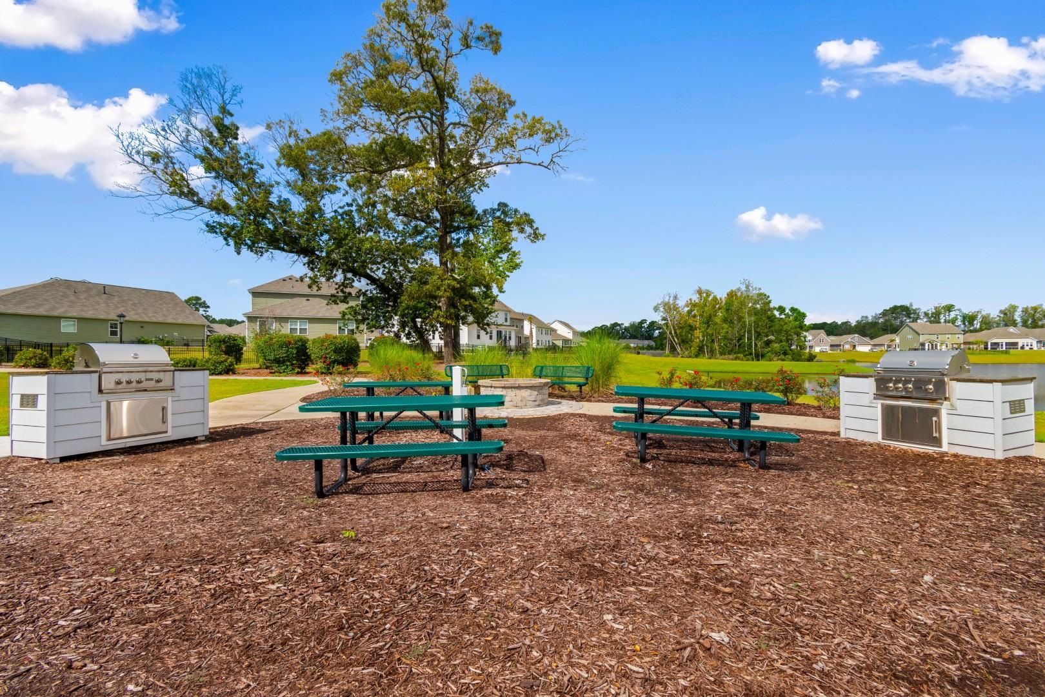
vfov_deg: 77.3
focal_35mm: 15
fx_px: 435
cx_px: 522
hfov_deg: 100.4
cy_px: 348
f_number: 9
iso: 100
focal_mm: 10
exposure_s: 1/320
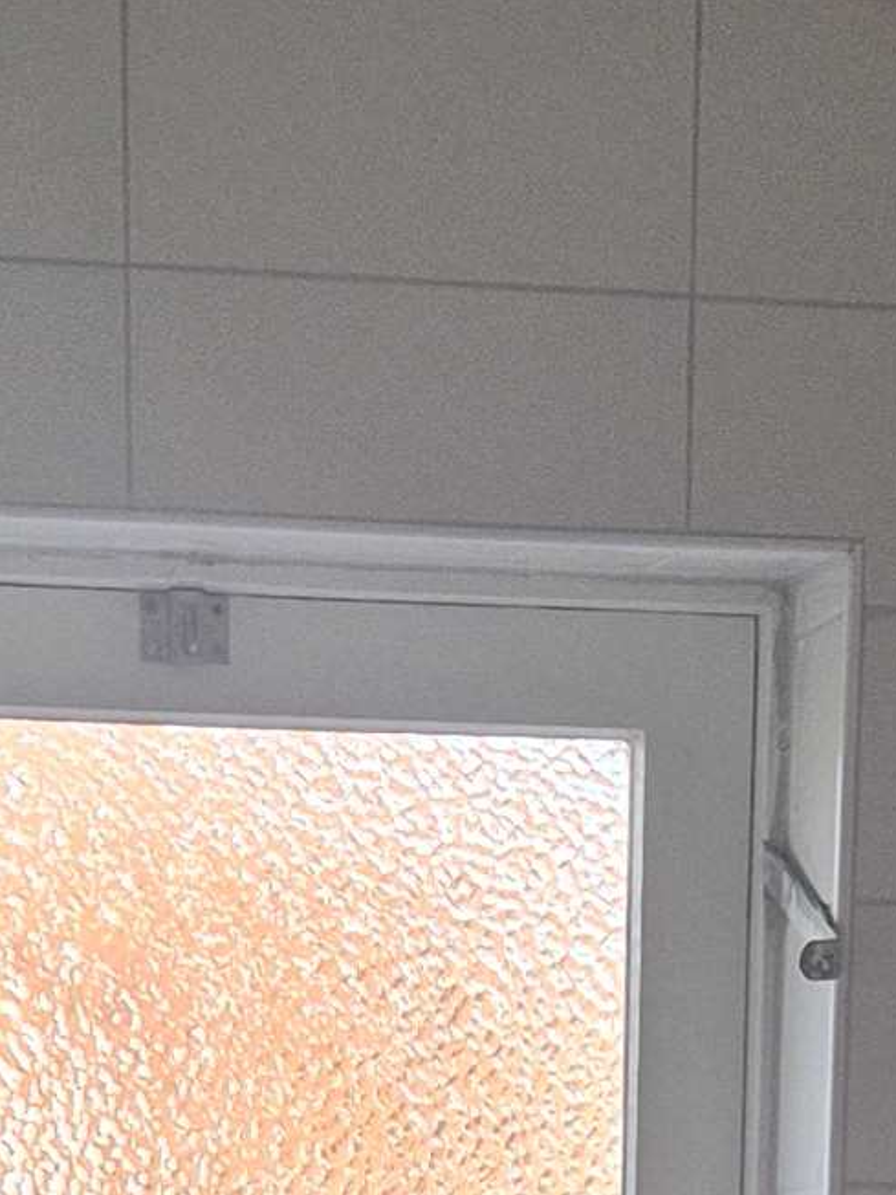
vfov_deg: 12.4
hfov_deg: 10.5
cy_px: 2370
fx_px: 4866
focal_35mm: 141
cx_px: 431
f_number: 1.8
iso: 64
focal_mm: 5.4
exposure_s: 1/180
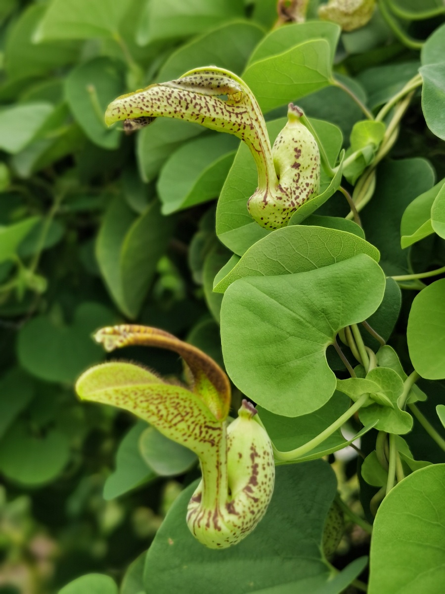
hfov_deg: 27.0
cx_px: 222
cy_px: 297
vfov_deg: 35.5
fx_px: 926
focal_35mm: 54
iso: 50
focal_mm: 5.56
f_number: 4
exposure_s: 1/755
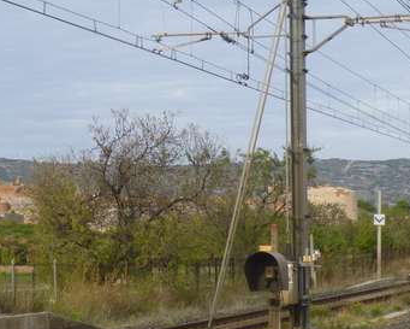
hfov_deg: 15.9
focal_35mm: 121
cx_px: 207
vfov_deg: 12.7
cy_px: 224
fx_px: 1469
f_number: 4.2
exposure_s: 1/400
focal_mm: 9.9
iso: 100
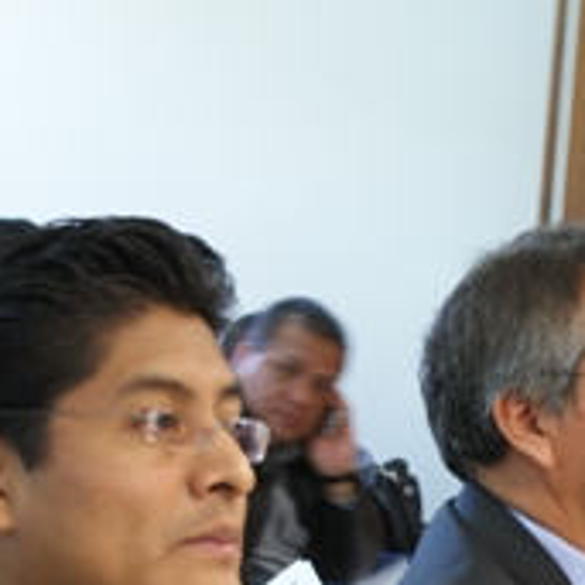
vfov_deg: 13.0
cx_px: 595
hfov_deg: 12.9
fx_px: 2562
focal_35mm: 134
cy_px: 448
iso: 400
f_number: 5.6
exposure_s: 1/13
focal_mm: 40
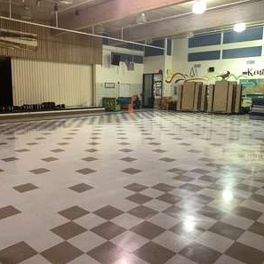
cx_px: 109
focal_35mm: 31
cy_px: 132
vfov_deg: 52.5
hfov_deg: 52.3
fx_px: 267
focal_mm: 4.25
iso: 250
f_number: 1.8
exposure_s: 1/60
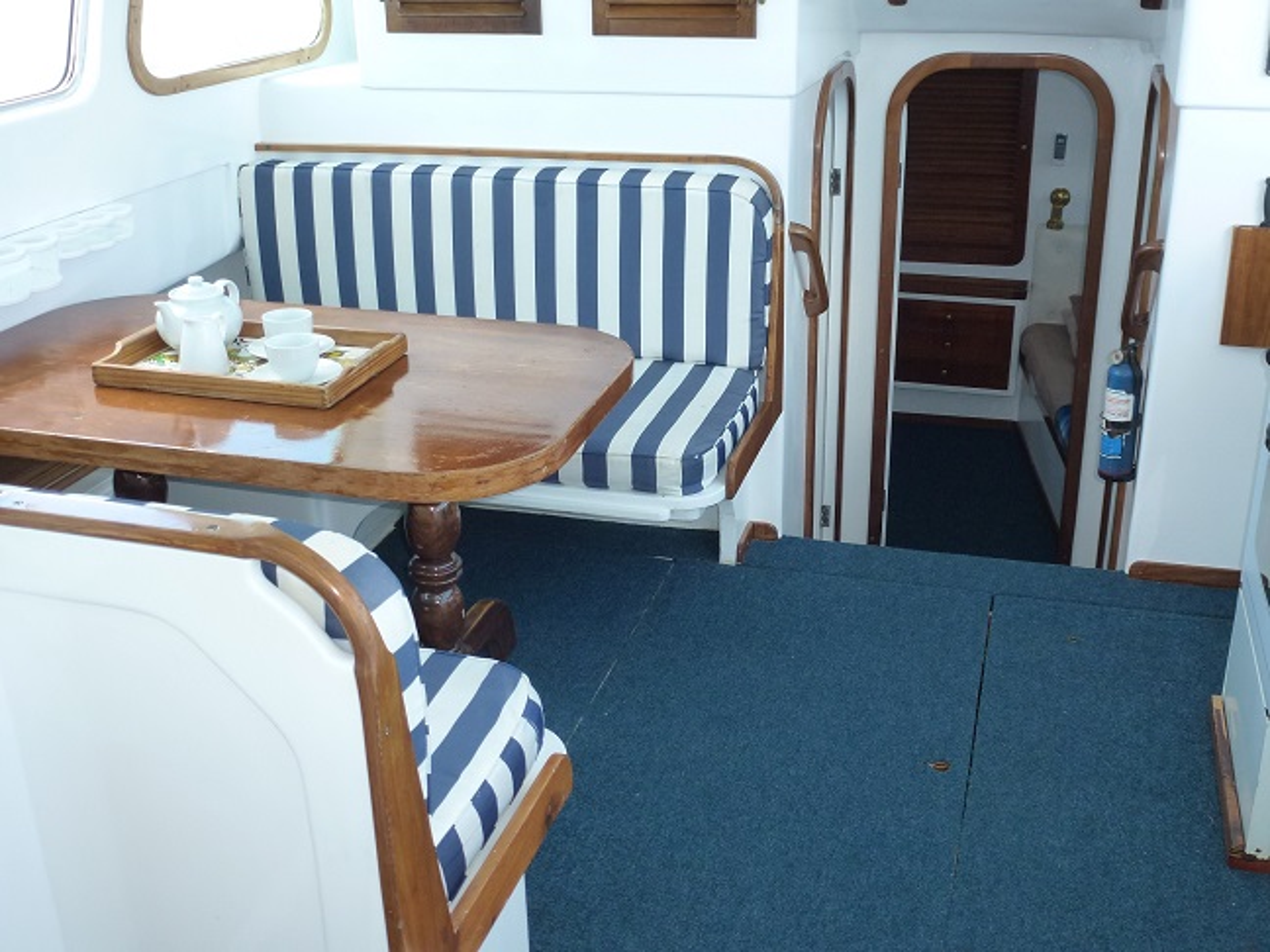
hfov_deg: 49.0
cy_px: 476
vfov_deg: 37.7
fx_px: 1394
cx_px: 635
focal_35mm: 38
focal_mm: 6.8
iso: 160
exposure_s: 1/60
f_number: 3.8
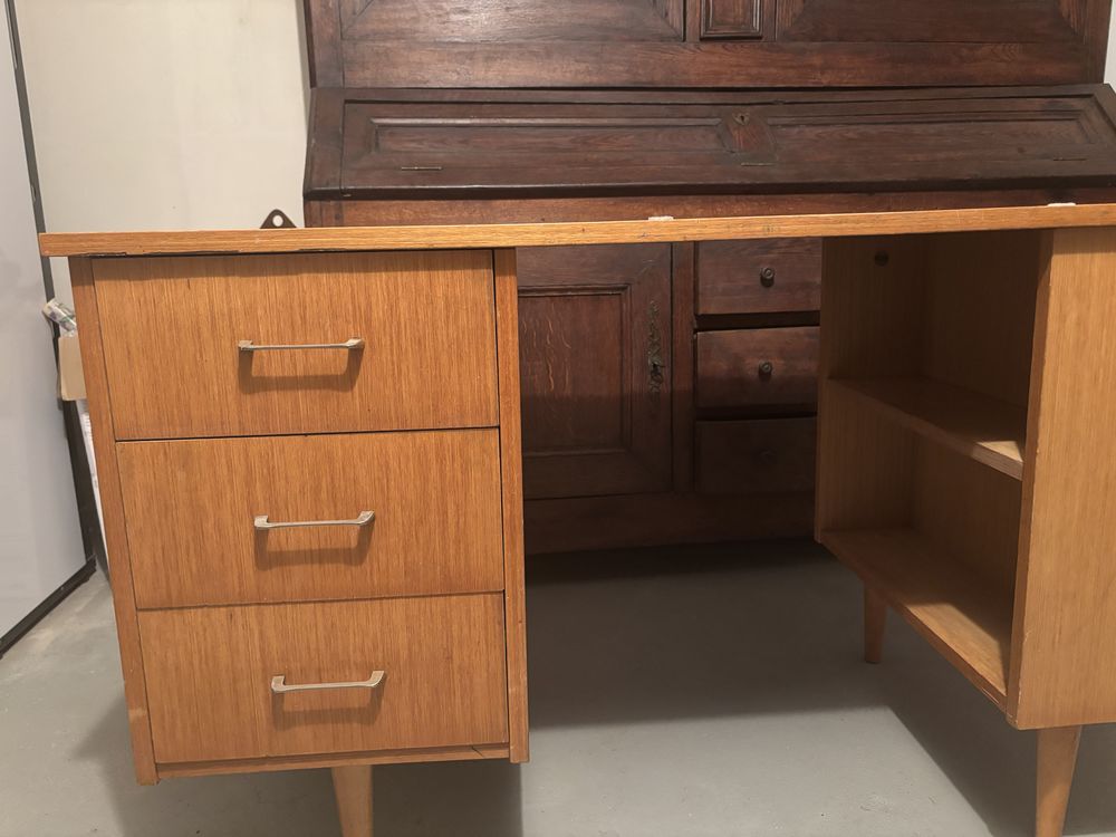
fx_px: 838
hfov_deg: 67.3
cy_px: 418
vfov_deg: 53.1
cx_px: 558
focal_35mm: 26
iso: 500
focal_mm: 5.96
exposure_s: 1/25
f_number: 1.6
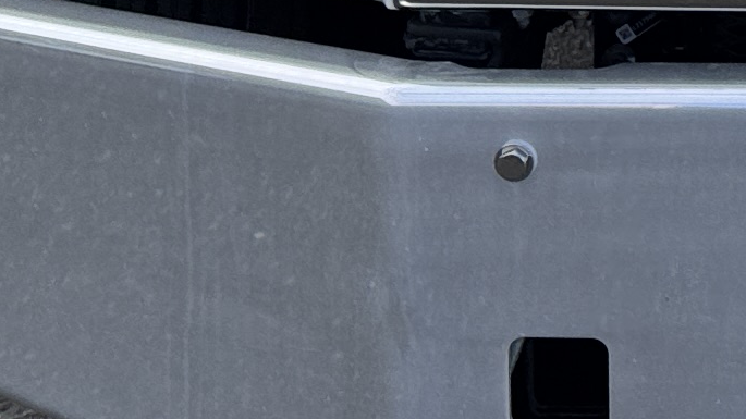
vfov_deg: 7.1
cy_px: -774
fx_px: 3046
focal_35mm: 154
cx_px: 1182
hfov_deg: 13.1
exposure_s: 1/2710
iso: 80
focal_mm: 6.76
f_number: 1.78
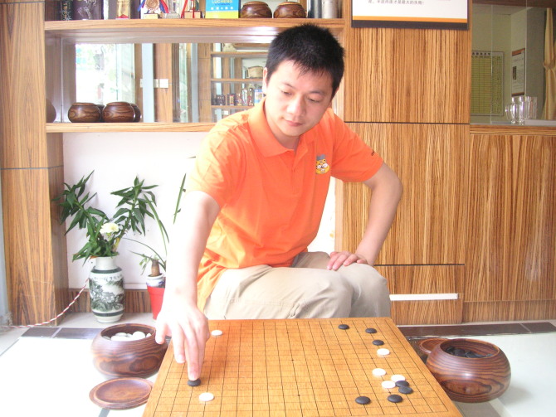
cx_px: 278
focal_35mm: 37
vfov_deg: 38.7
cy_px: 208
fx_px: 595
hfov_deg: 50.1
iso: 160
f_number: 2.8
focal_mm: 6.1
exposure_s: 1/45
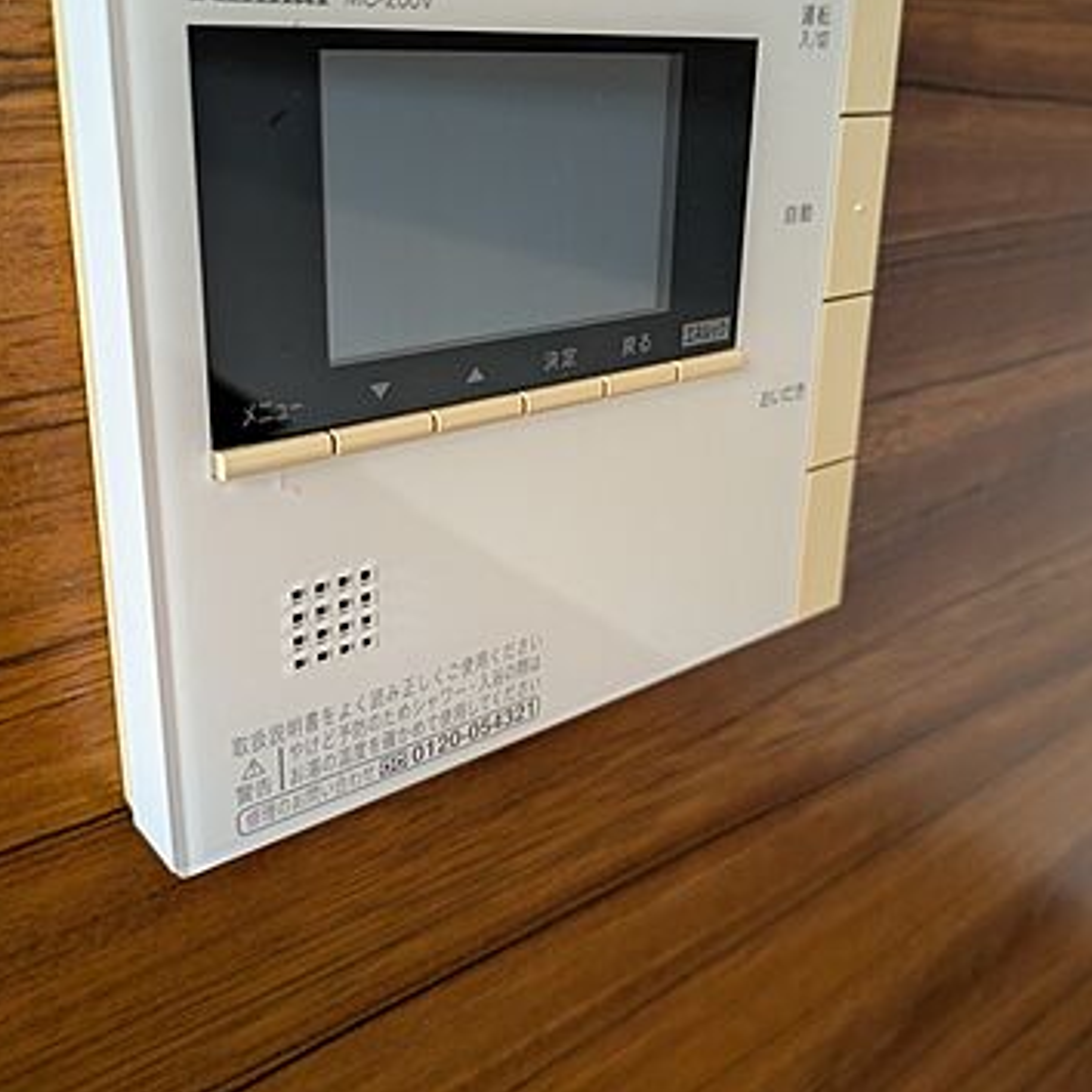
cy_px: 358
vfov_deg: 52.9
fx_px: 1071
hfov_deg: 54.0
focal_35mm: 30
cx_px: 540
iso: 300
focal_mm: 5.43
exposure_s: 1/30
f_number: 1.89
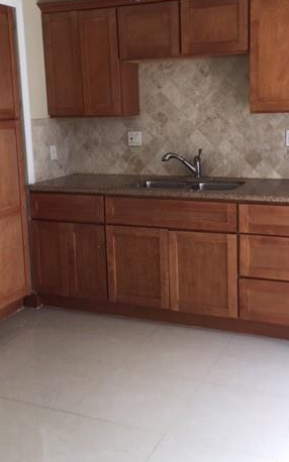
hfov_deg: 29.8
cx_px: 163
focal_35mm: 43
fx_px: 542
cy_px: 184
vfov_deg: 46.0
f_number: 2.2
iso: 32
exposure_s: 1/60
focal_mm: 4.15
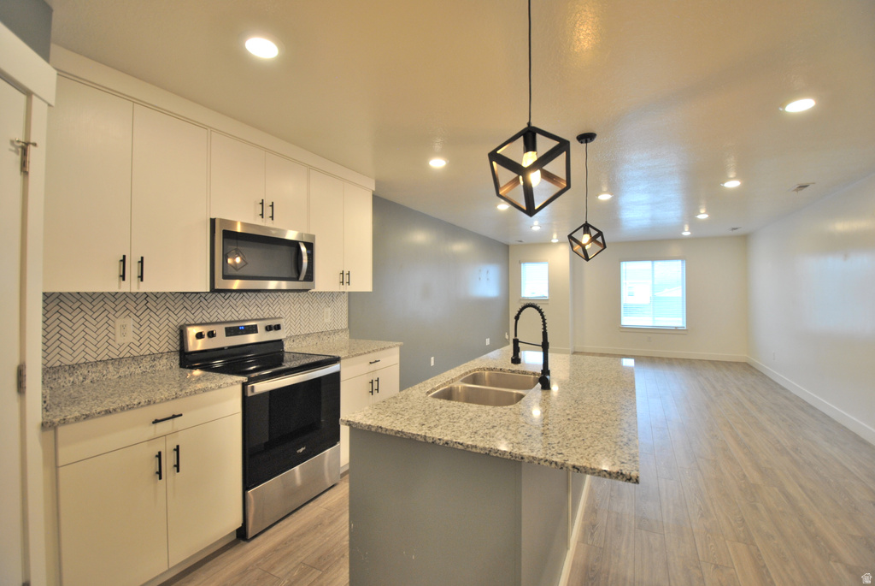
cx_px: 438
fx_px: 365
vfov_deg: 77.5
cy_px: 293
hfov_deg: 100.3
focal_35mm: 15
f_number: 3.5
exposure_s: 1/40
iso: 200
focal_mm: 10
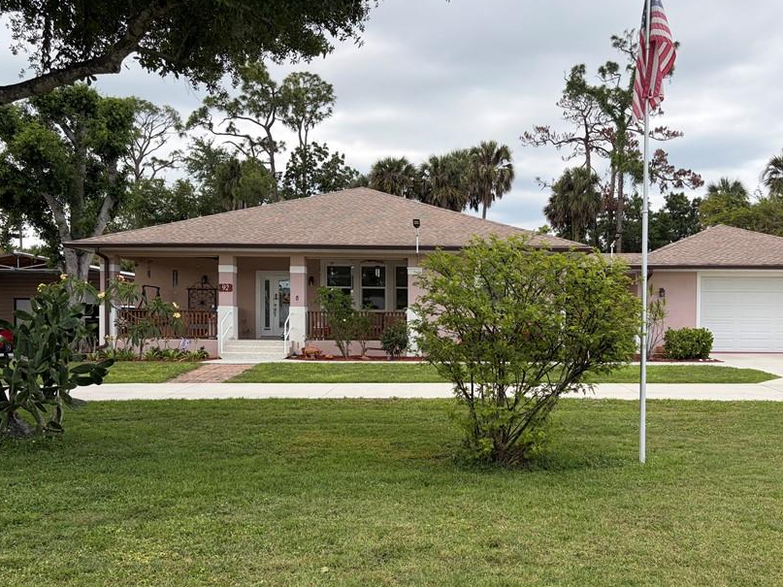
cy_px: 349
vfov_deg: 42.7
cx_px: 445
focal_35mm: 33
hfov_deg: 55.2
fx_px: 746
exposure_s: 1/840
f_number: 1.6
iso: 50
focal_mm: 5.96
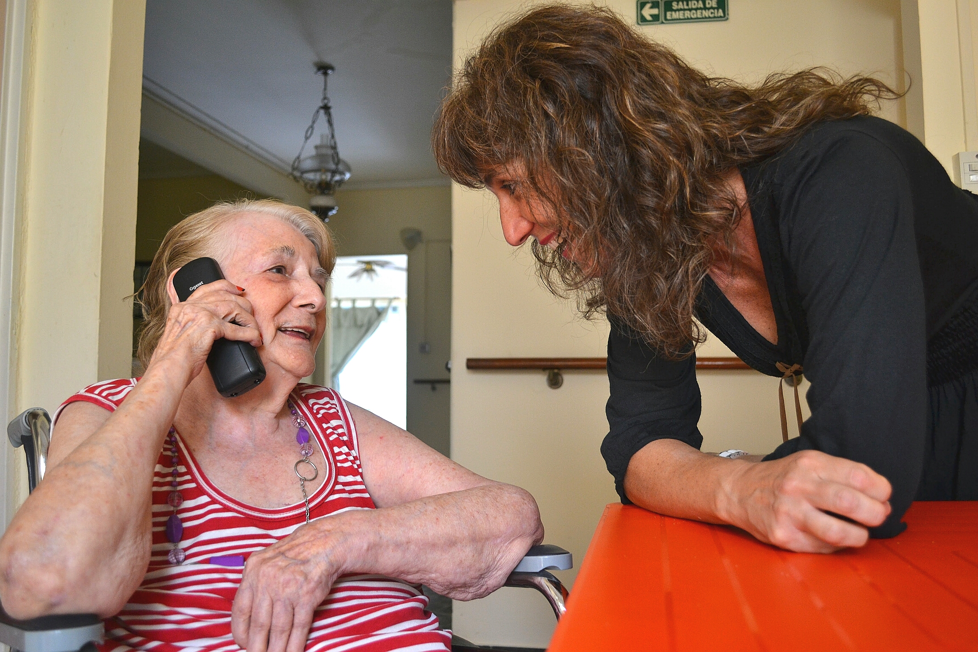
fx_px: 896
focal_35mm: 33
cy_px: 326
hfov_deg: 57.2
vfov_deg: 40.0
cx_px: 489
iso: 400
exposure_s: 1/50
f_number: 3.8
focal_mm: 22
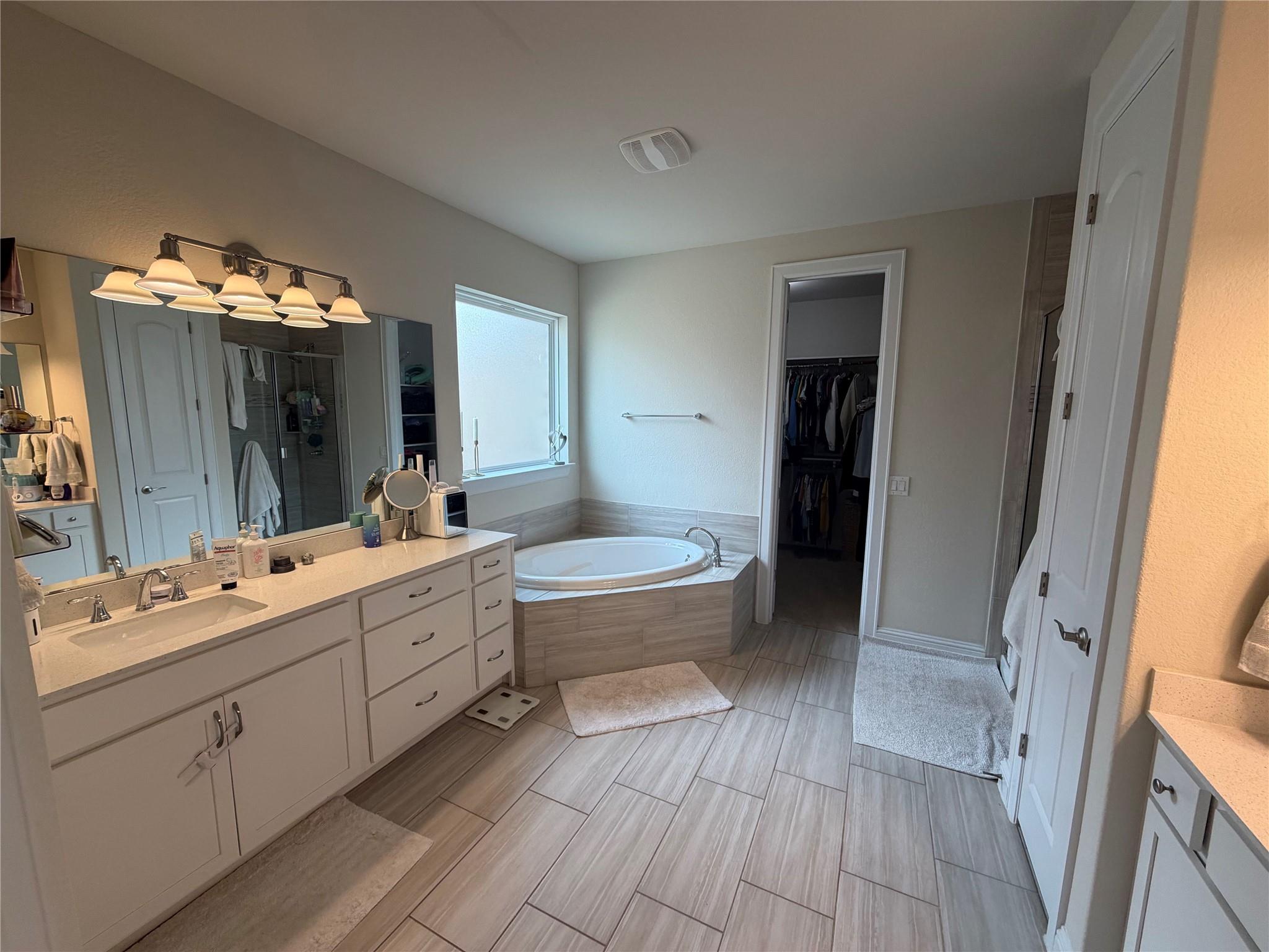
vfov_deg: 85.7
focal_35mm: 14
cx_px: 634
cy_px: 476
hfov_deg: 102.1
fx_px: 513
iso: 100
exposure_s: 1/120
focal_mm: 2.22
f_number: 2.2
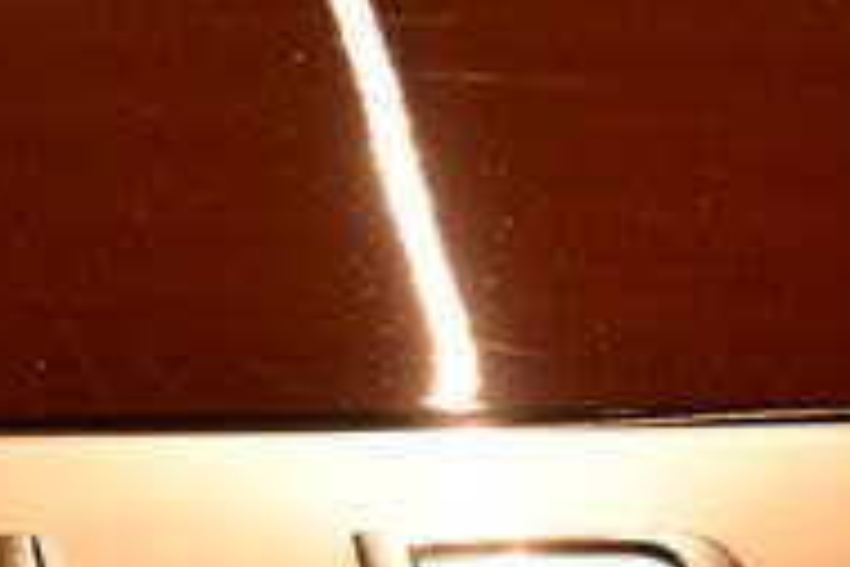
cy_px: 806
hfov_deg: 7.0
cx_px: -899
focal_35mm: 282
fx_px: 6662
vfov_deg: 4.8
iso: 640
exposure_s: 1/60
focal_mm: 43
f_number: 6
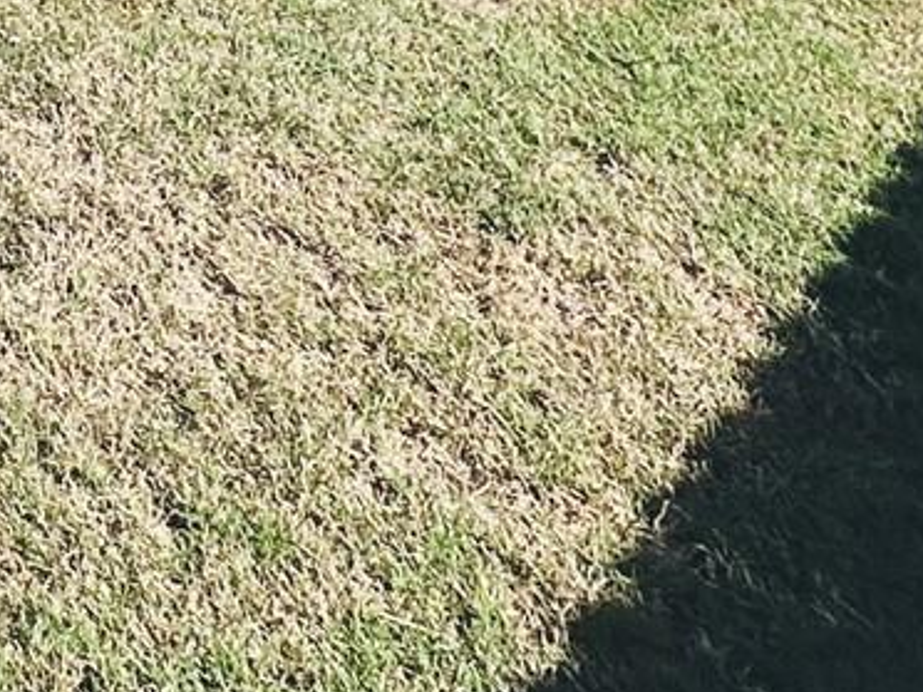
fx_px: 2053
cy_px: -841
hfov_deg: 20.5
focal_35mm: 77
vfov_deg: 14.5
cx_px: -576
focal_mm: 2.22
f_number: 2.2
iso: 40
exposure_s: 1/3125
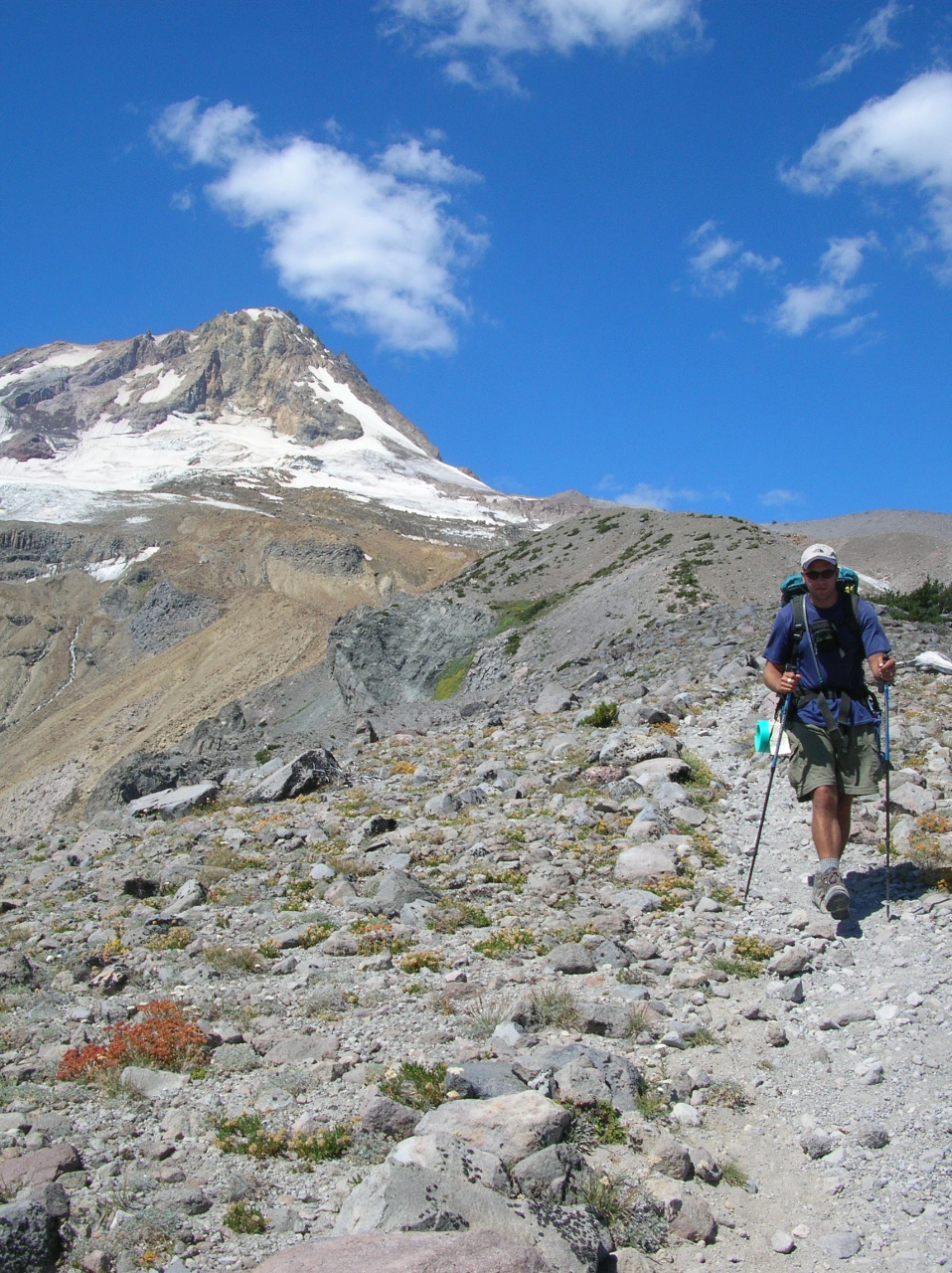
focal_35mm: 35
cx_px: 476
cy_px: 636
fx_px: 1285
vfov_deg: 52.7
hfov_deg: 40.6
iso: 50
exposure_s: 1/319
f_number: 5.6
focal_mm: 5.8
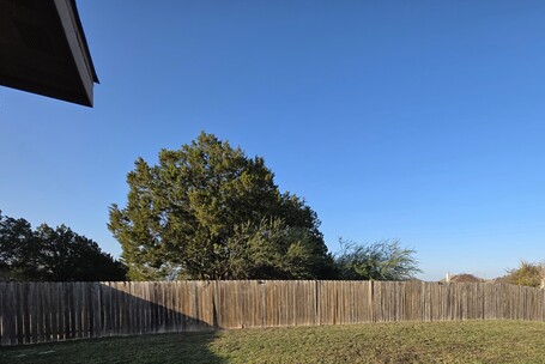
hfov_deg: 82.5
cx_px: 382
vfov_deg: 60.0
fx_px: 288
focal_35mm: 19
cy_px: 286
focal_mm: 2.2
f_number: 1.9
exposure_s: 1/1070
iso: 40
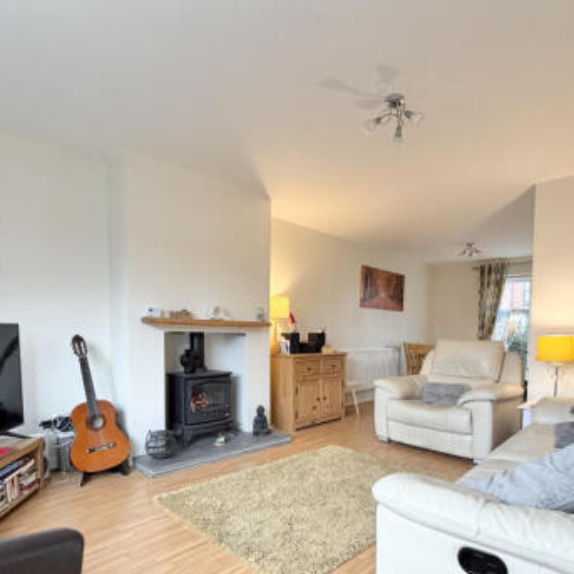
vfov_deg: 71.1
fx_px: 394
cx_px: 307
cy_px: 354
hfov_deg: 72.1
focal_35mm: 21
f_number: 2.2
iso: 320
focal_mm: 2.22
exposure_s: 1/121
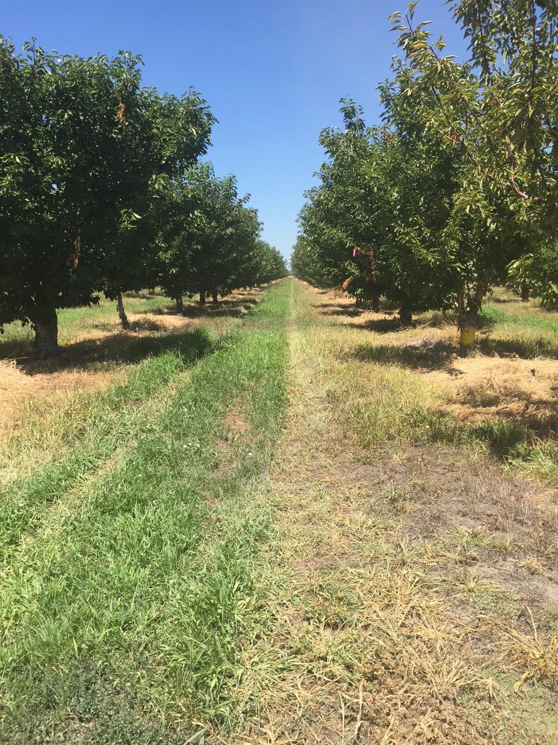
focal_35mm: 29
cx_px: 279
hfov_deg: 48.2
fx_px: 623
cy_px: 372
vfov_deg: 61.7
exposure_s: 1/1412
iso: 32
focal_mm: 4.15
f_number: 2.2
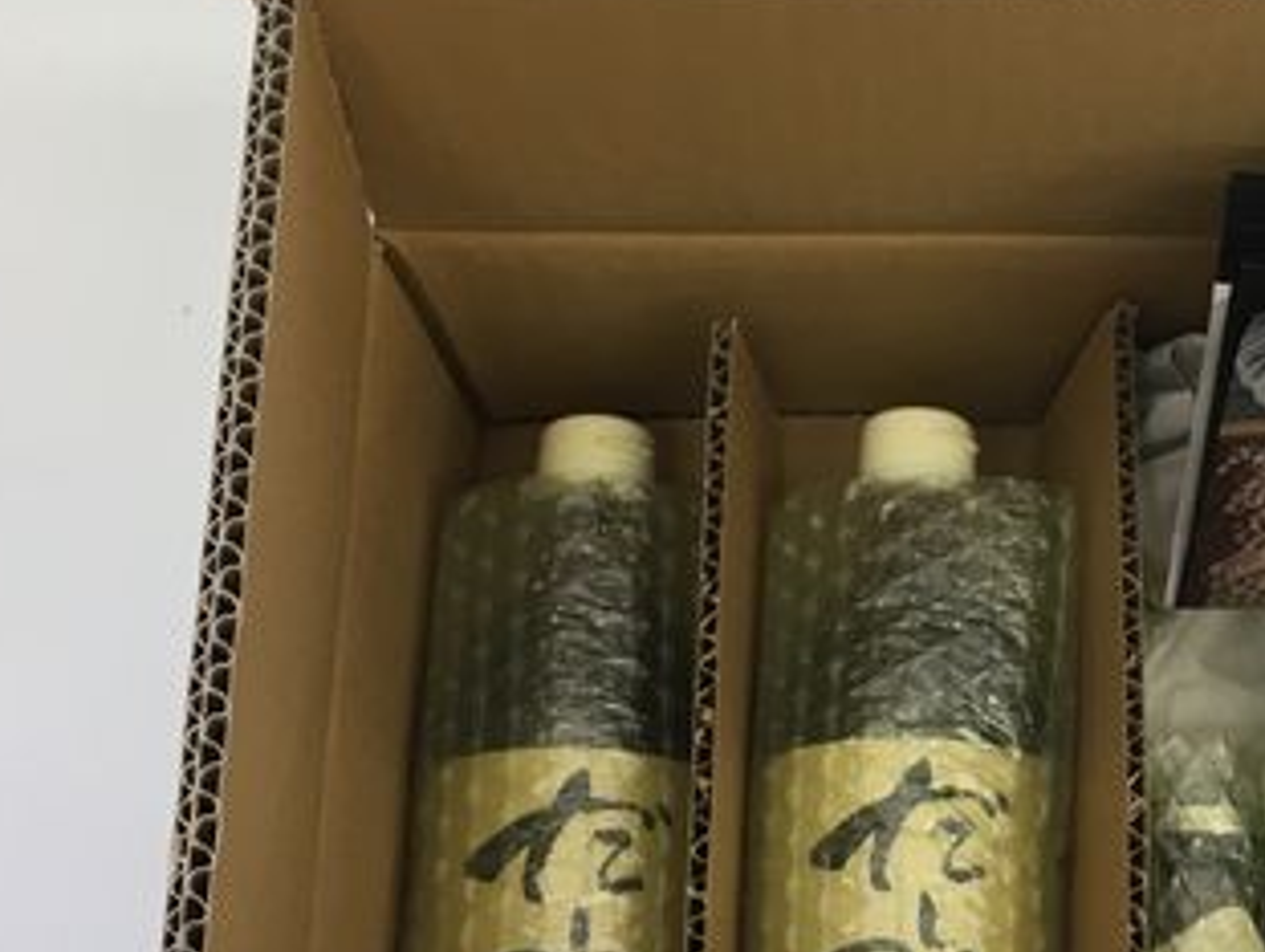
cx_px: 1098
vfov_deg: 21.6
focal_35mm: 68
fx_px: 2488
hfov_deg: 27.7
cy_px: 541
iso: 25
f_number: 2.2
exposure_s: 1/30
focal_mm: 4.15
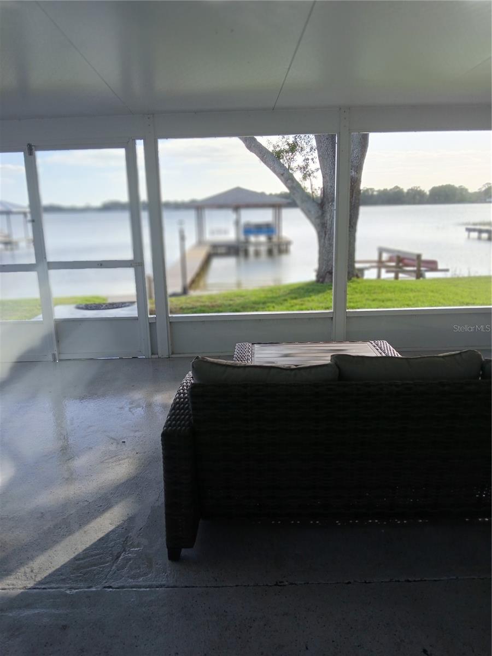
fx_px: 493
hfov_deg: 53.1
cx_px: 246
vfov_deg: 67.3
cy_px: 328
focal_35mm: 26
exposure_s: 1/133
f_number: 1.8
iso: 20
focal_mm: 3.98
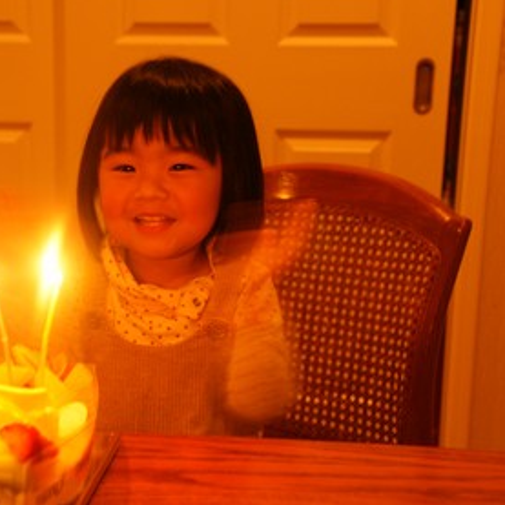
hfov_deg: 29.3
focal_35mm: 58
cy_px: 252
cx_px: 168
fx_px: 957
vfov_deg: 29.6
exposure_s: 1/8
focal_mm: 30
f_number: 4.5
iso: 800
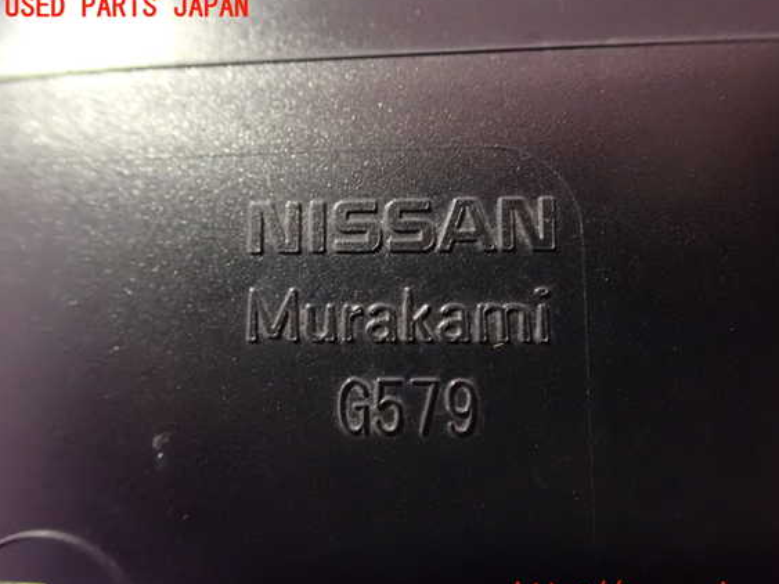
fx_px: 720
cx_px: 412
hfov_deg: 56.8
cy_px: 302
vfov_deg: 44.1
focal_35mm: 32
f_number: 2.3
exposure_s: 1/25
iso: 1600
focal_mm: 5.4
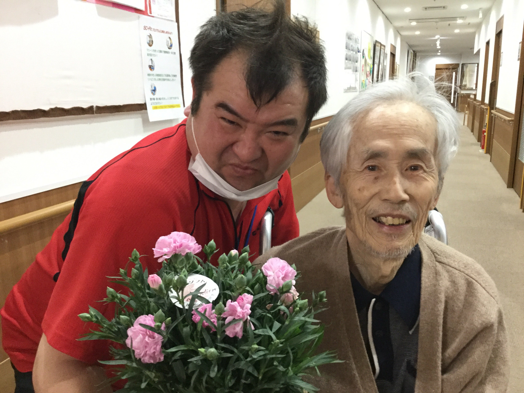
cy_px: 196
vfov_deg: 45.4
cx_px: 262
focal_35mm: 31
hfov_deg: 58.4
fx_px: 469
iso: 200
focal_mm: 3.3
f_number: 2.4
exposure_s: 1/24
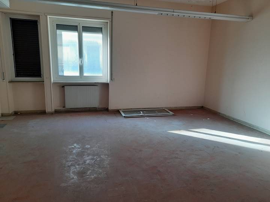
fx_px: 195
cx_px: 135
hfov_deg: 69.4
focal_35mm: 25
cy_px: 101
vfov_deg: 54.9
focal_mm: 4.6
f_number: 2
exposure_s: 1/50
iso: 64
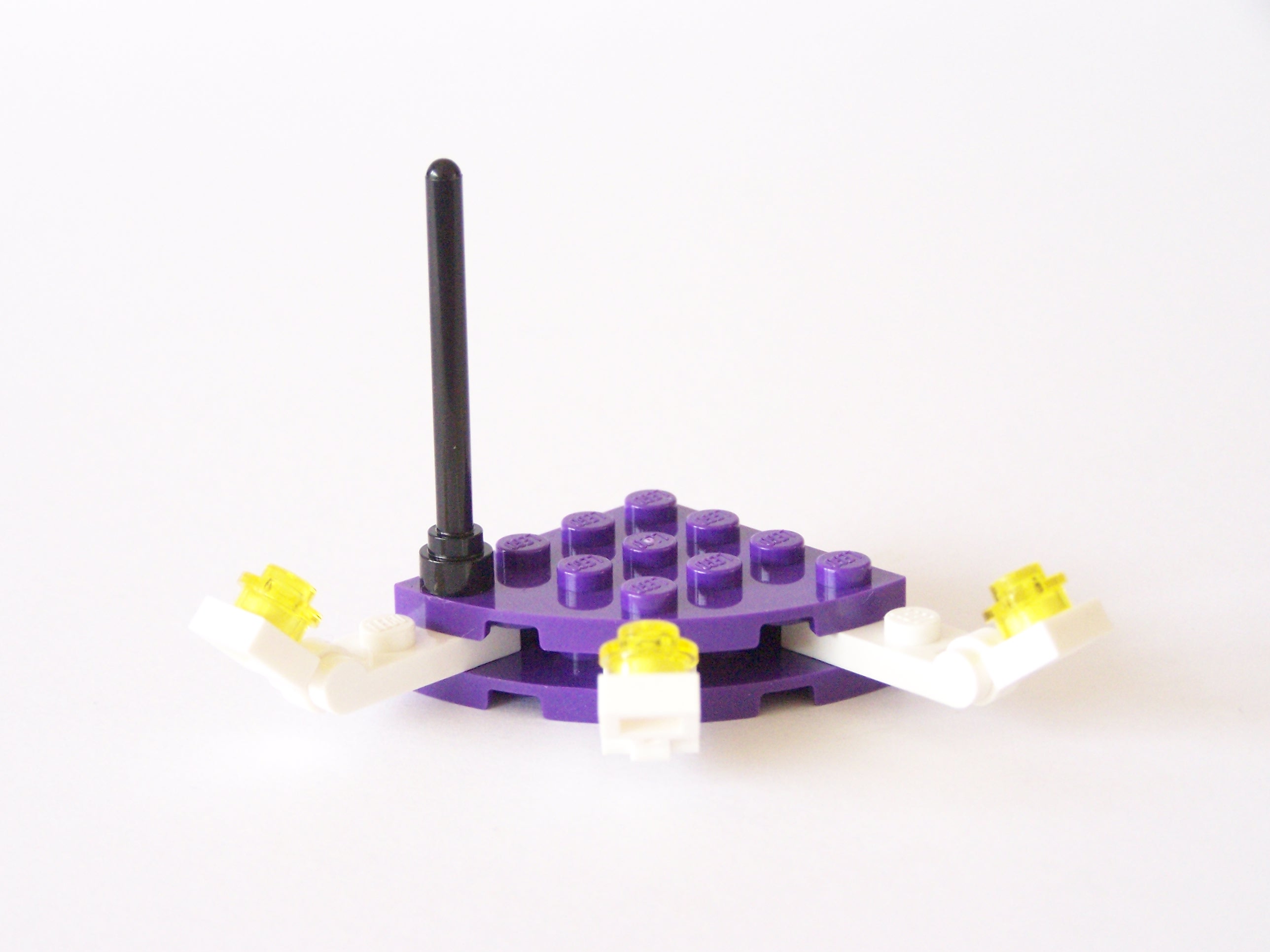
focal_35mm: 82
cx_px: 635
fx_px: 3008
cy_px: 476
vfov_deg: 18.0
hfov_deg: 23.8
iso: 400
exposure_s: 1/60
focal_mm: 13.7
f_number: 3.2
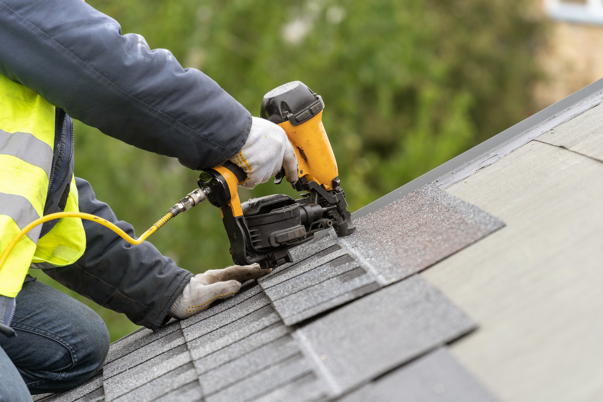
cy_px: 201
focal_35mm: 200
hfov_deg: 10.3
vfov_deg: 6.9
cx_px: 302
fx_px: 3350
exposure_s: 1/400
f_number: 5.6
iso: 800
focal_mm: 200
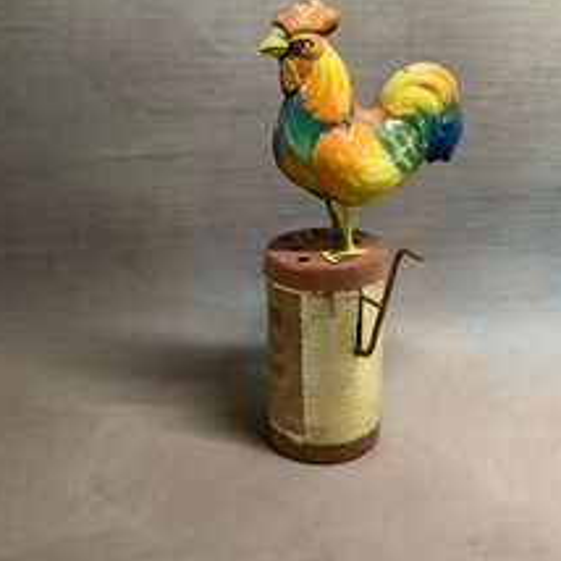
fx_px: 807
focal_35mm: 44
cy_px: 271
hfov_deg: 37.7
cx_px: 392
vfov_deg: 38.3
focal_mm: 3.3
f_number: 2.4
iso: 320
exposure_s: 1/25
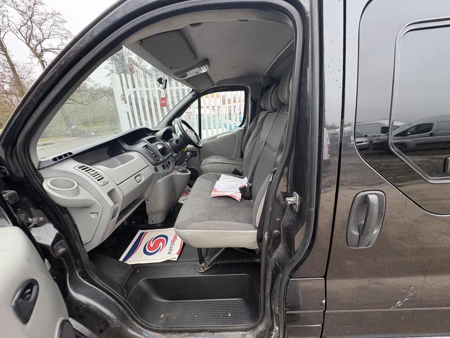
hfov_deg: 102.1
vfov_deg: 85.7
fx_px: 182
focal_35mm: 14
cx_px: 225
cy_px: 169
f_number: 2.2
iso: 200
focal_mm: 2.22
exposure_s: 1/99
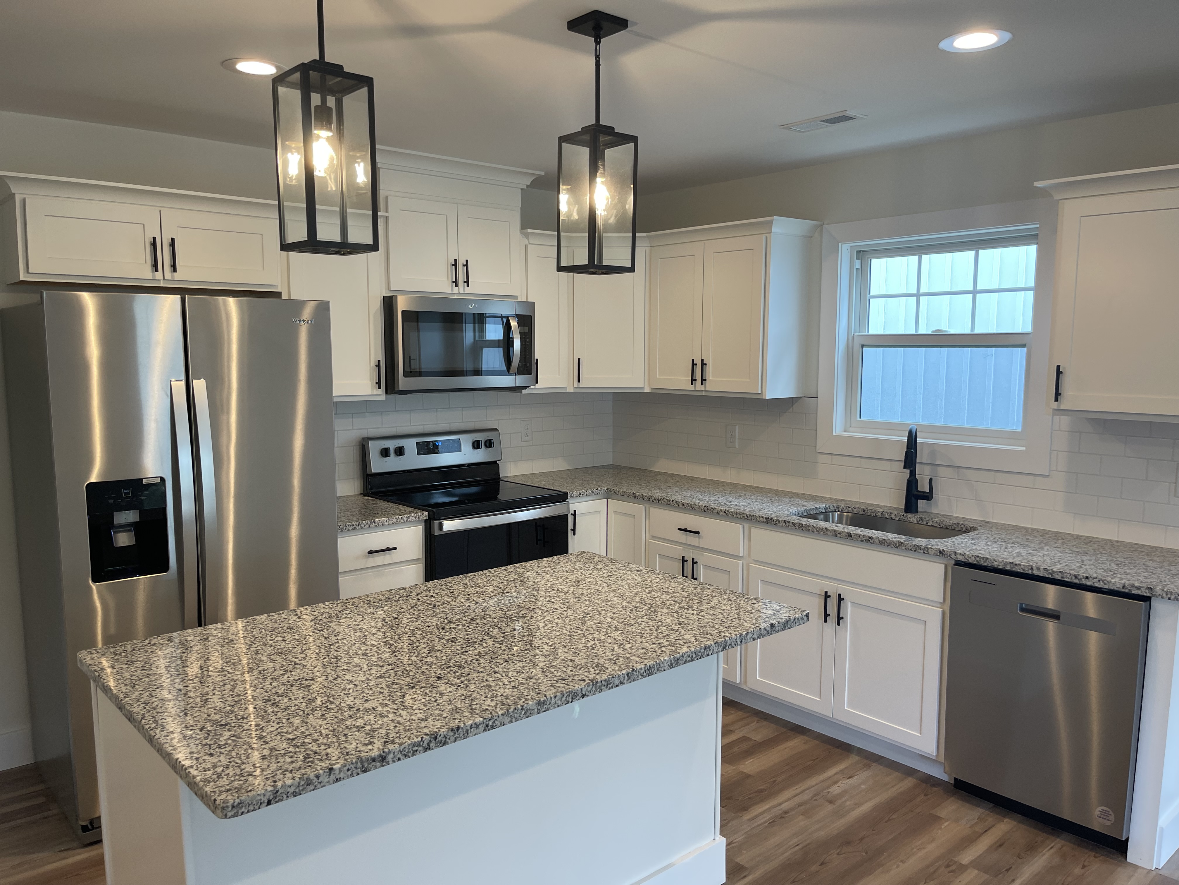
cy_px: 442
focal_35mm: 25
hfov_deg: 69.4
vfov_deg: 54.9
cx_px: 590
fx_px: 851
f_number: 1.6
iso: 100
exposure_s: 1/120
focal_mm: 5.1
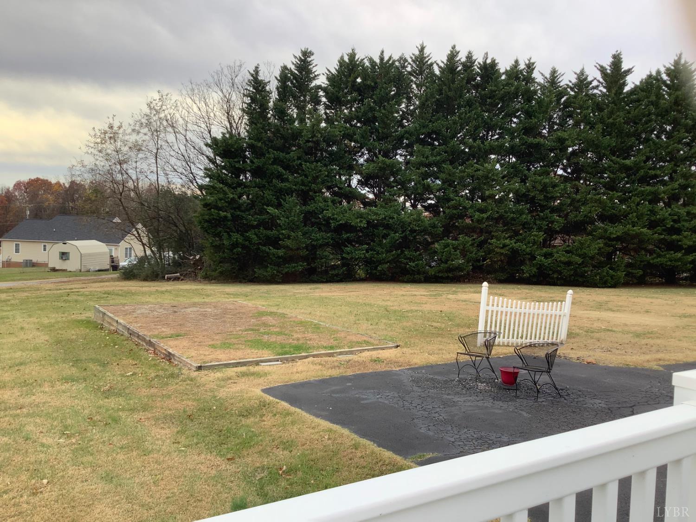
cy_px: 261
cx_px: 348
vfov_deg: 45.4
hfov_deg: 58.4
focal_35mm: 31
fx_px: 623
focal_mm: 3.3
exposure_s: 1/179
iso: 25
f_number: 2.4
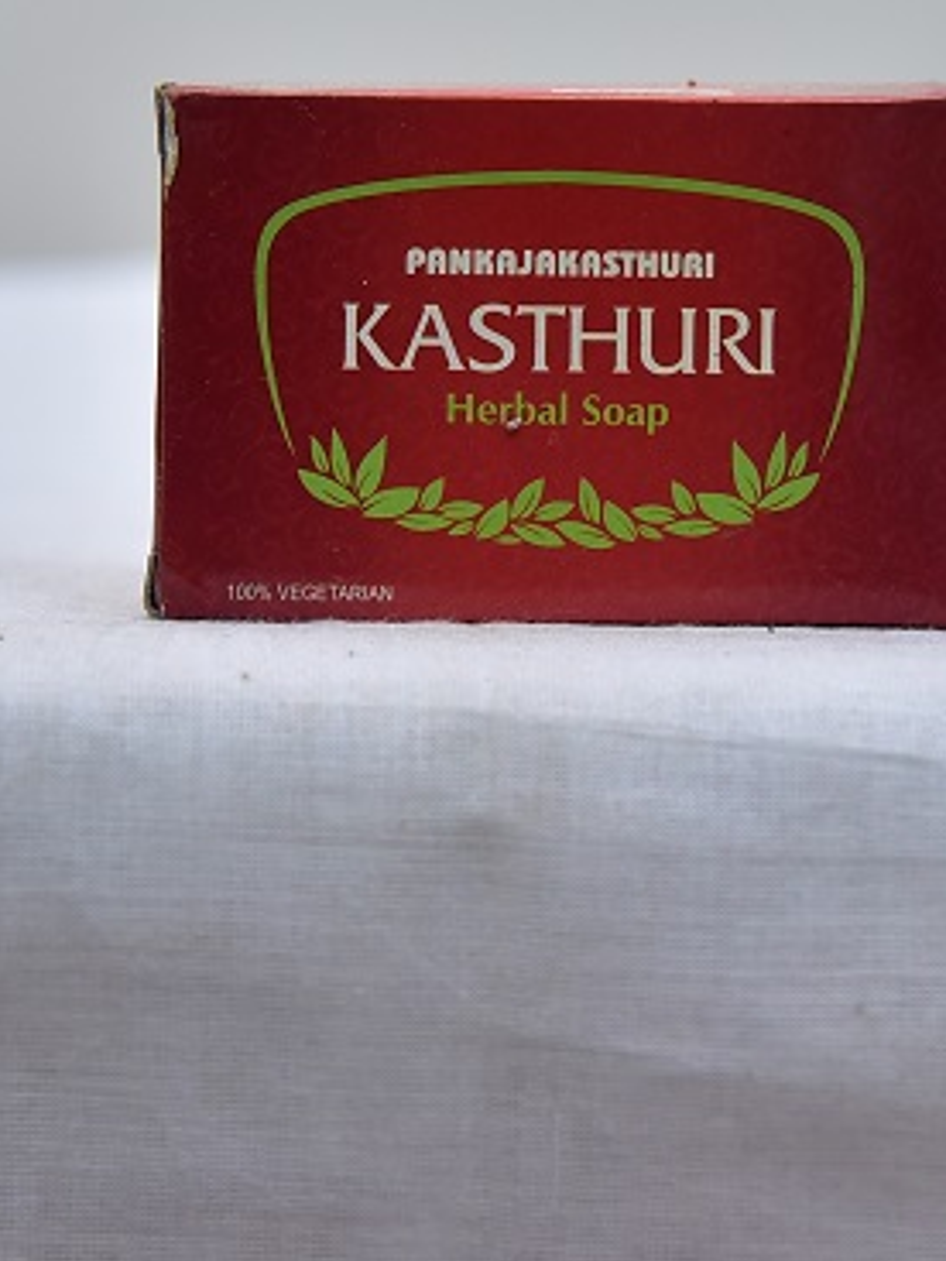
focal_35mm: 103
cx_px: 562
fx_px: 3753
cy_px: 483
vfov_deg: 19.0
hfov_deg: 14.4
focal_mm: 75
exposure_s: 1/125
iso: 1600
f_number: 4.5
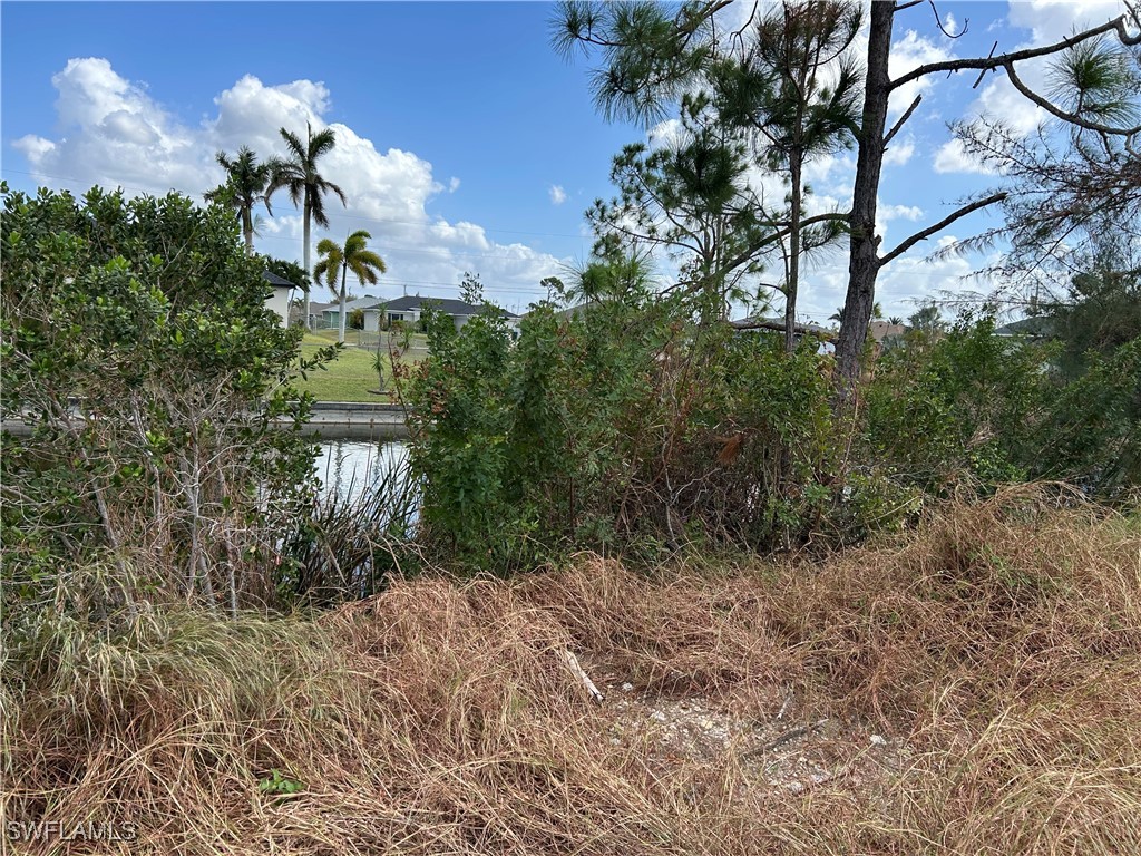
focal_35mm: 26
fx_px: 857
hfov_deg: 67.3
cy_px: 428
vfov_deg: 53.1
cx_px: 570
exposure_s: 1/2513
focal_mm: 5.7
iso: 50
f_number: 1.5
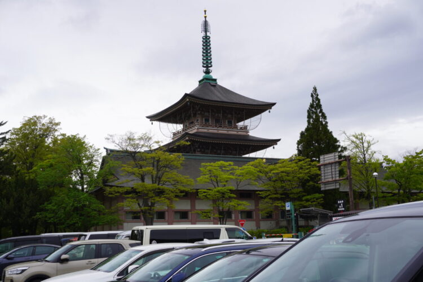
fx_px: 546
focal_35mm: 46
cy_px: 141
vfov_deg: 28.9
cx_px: 212
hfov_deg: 42.3
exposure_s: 1/125
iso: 100
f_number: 10
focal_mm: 31
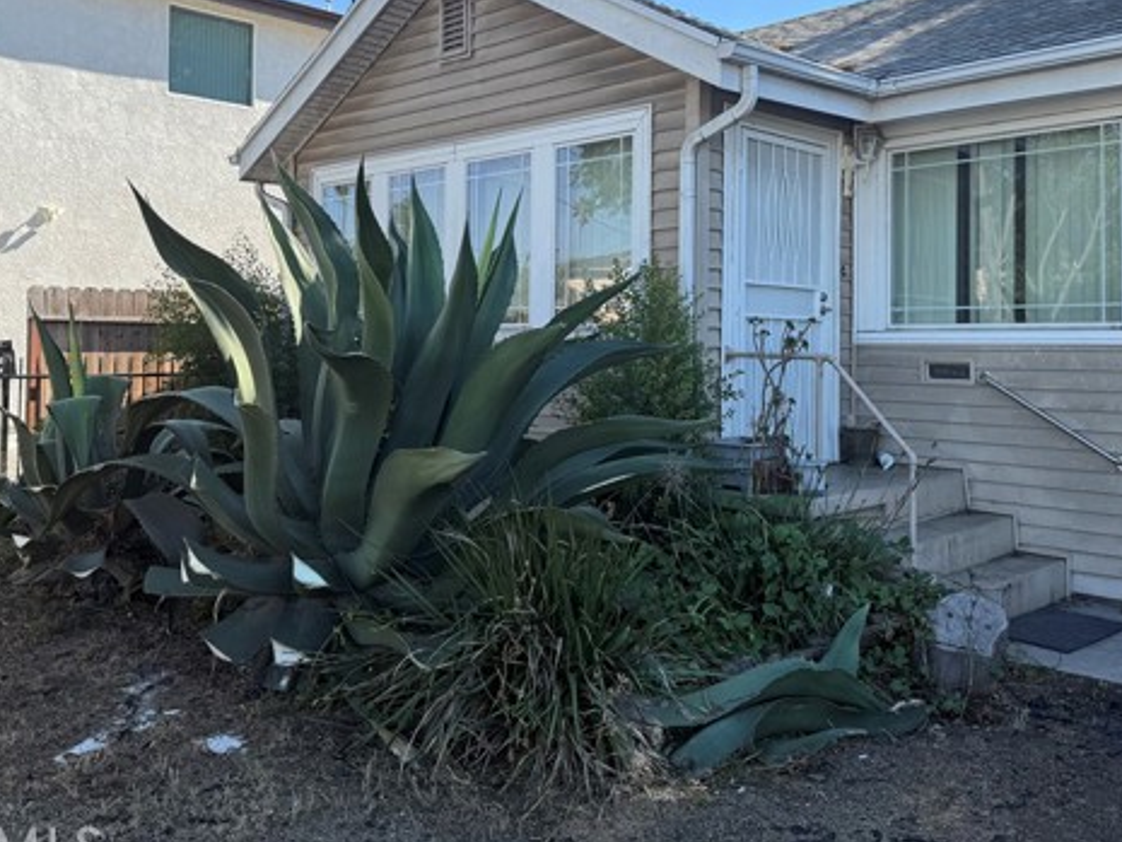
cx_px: 644
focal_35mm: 33
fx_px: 1070
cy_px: 304
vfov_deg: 42.6
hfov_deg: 55.1
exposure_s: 1/1770
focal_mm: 6.76
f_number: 1.78
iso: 80
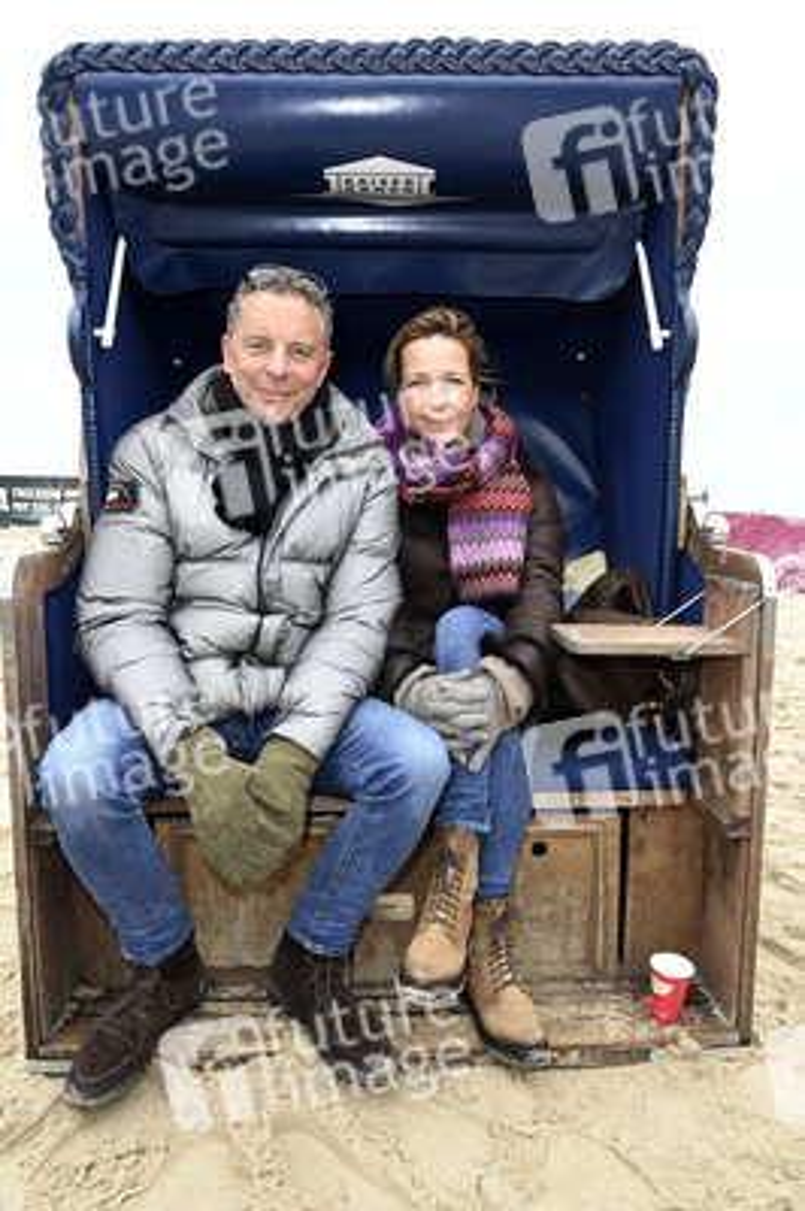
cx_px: 402
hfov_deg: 47.9
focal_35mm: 27
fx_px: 907
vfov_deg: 67.4
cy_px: 606
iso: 1000
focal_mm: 27
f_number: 16
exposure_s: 1/60
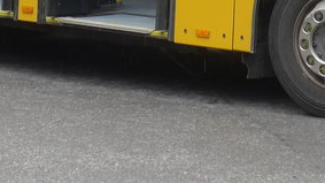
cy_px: -313
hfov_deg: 9.5
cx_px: 292
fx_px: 1947
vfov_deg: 5.1
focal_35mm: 226
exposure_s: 1/250
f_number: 3.2
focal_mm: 10.1
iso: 80
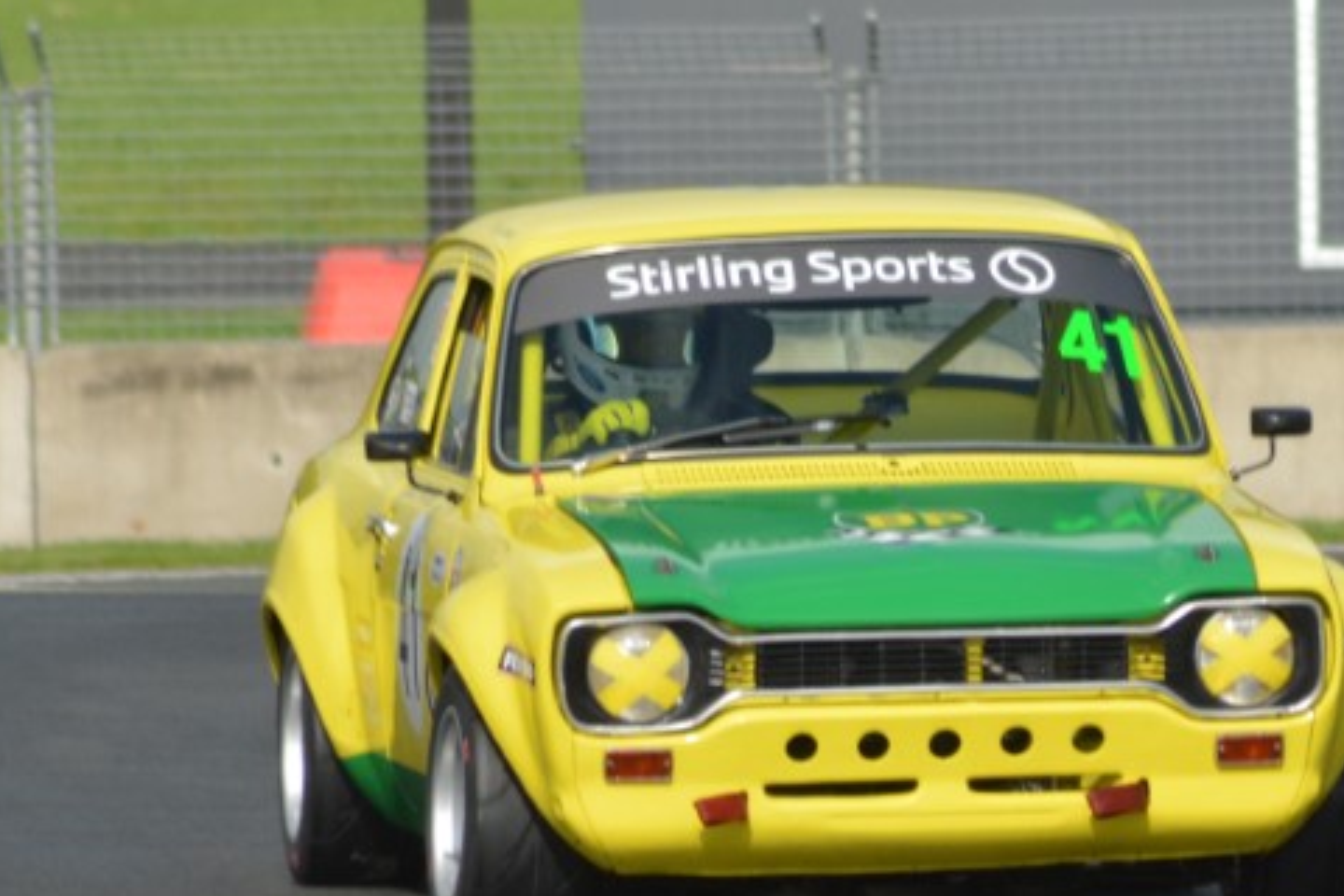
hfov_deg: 3.1
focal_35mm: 656
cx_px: 815
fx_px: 24489
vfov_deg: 2.1
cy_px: 601
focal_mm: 300
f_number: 11
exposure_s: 1/800
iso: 400
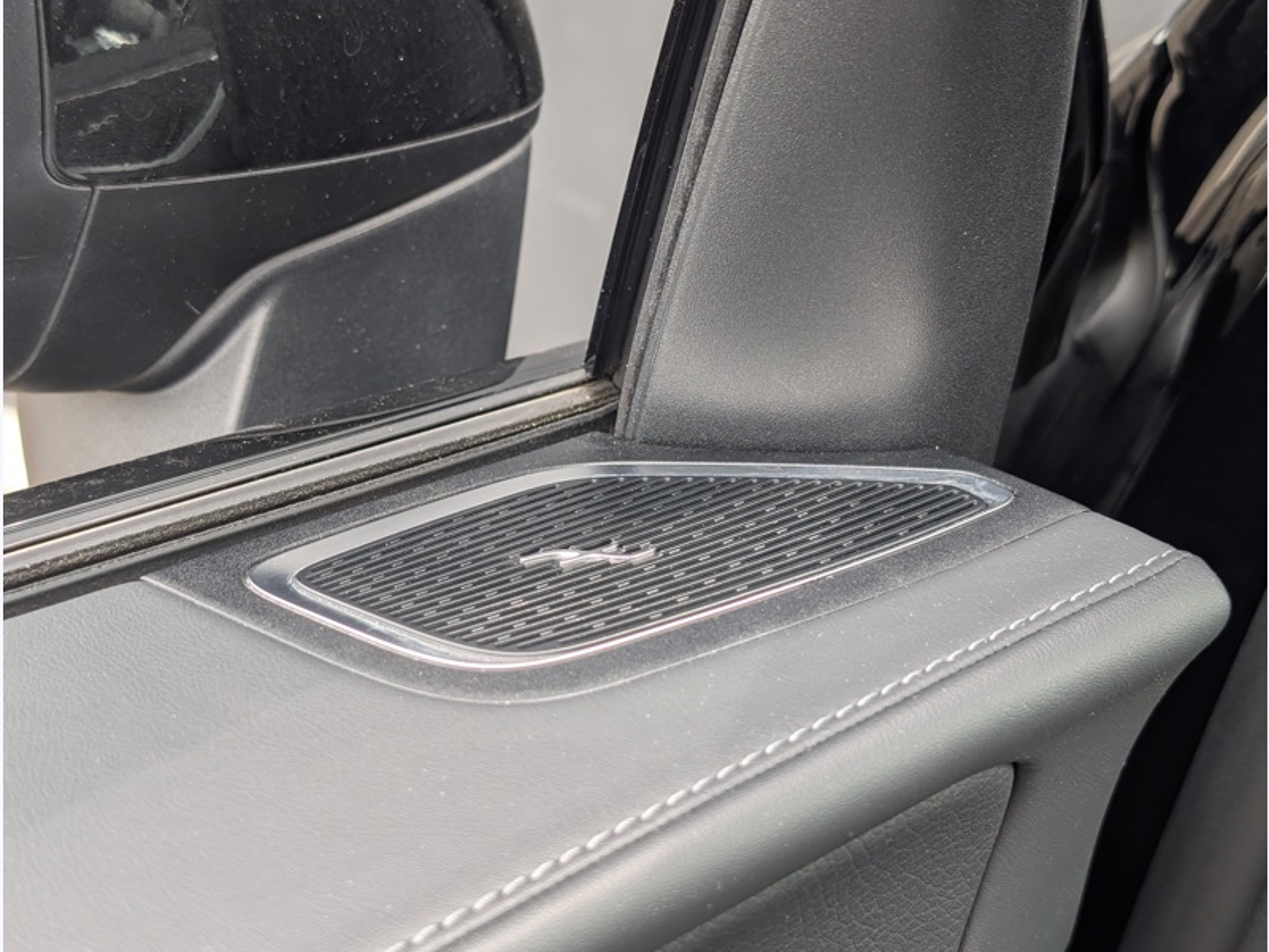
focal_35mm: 49
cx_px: 634
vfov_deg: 29.7
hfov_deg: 38.9
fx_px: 1796
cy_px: 476
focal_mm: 6.9
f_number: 1.68
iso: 179
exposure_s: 1/335
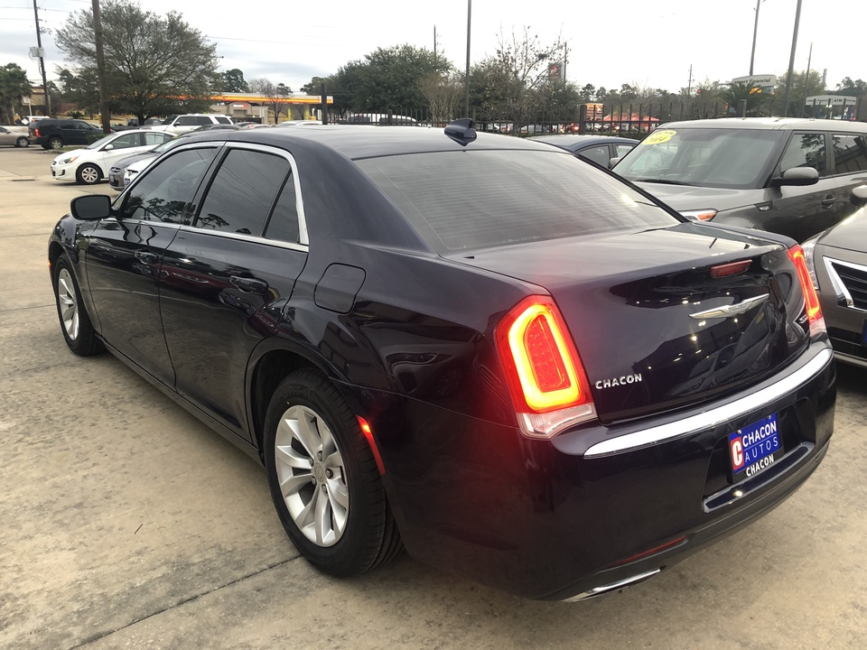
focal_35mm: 28
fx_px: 701
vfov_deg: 49.7
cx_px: 434
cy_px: 325
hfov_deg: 63.4
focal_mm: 3.99
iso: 40
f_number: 1.8
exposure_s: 1/20
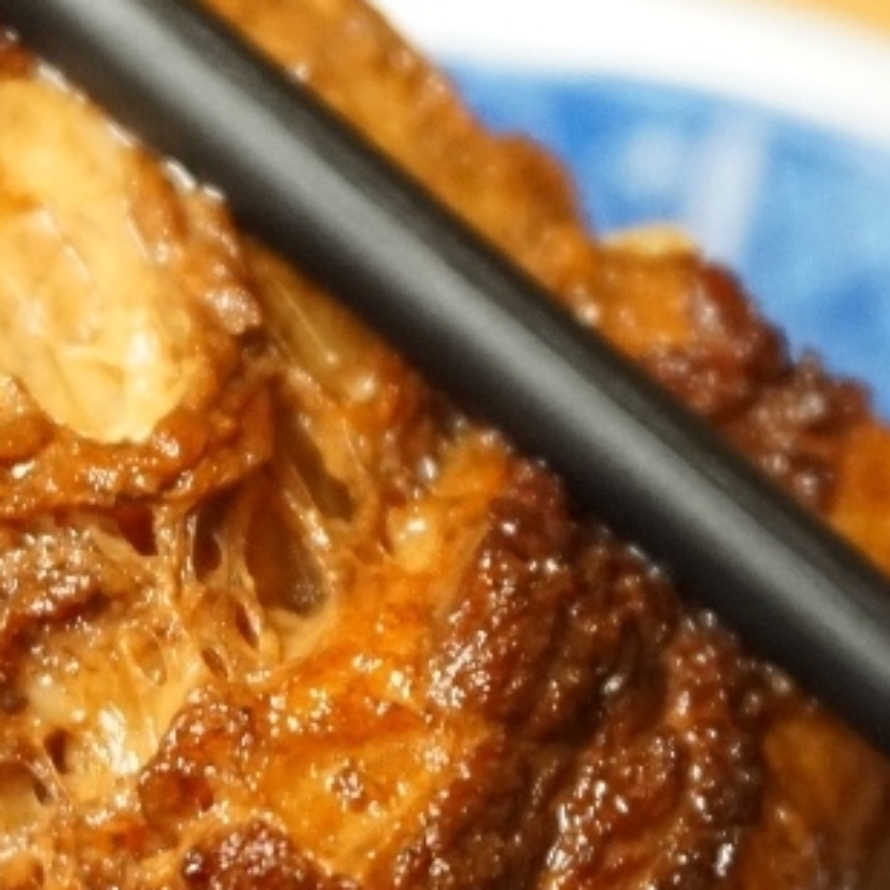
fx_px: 4055
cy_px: 569
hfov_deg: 12.4
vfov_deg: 12.5
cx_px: 78
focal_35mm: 139
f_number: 5
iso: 1600
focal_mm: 33
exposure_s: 1/60
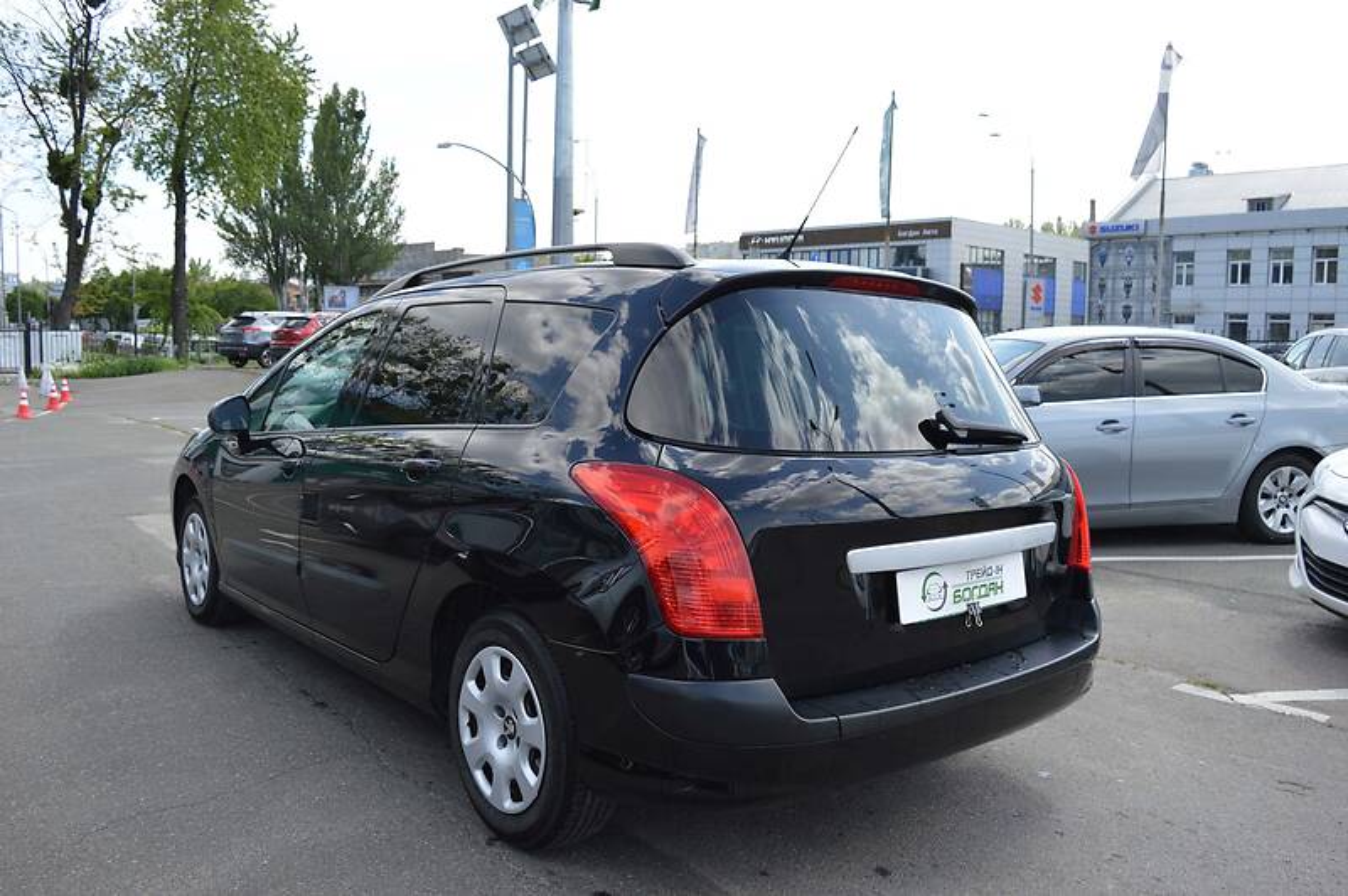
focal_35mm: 27
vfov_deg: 47.9
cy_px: 448
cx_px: 674
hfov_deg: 67.4
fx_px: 1010
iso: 100
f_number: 7.1
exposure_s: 1/200
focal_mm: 18
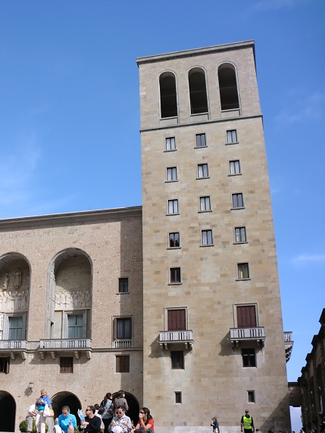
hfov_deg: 30.1
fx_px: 588
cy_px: 217
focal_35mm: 47
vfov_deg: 40.4
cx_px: 65
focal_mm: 6.3
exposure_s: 1/1000
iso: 64
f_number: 3.1
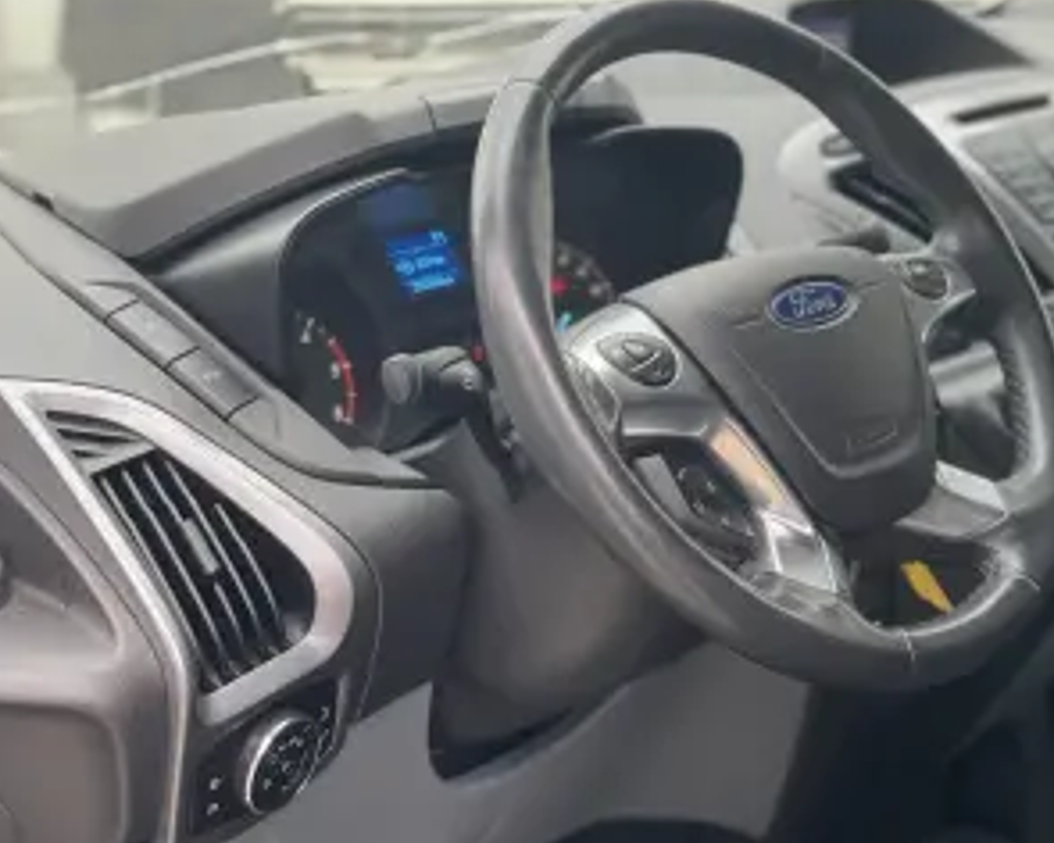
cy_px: 414
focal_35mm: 62
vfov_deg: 24.6
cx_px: 629
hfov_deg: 30.4
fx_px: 1934
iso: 250
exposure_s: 1/79
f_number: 2
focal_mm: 6
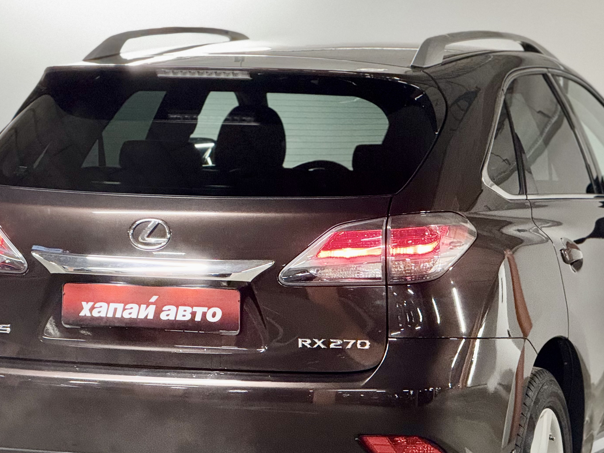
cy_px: 306
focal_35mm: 176
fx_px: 3071
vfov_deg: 8.4
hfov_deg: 11.2
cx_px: 318
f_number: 2.8
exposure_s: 1/50
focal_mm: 15.66
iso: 640
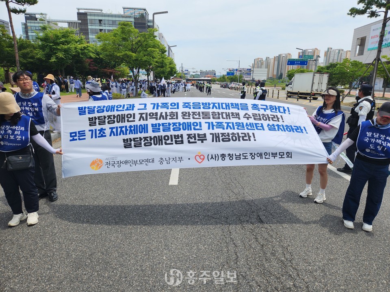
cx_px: 195
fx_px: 259
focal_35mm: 23
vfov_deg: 58.9
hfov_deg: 73.9
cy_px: 146
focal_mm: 5.4
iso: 20
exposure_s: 1/1542
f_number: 1.8
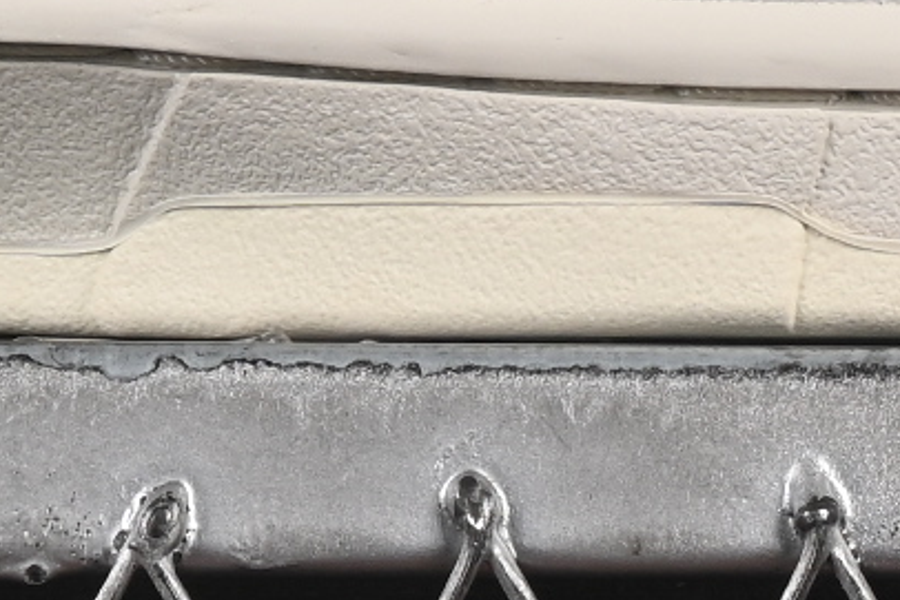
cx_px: 95
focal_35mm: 514
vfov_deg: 2.7
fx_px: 12854
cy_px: -937
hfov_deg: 4.0
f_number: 8
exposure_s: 1/80
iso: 160
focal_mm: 50
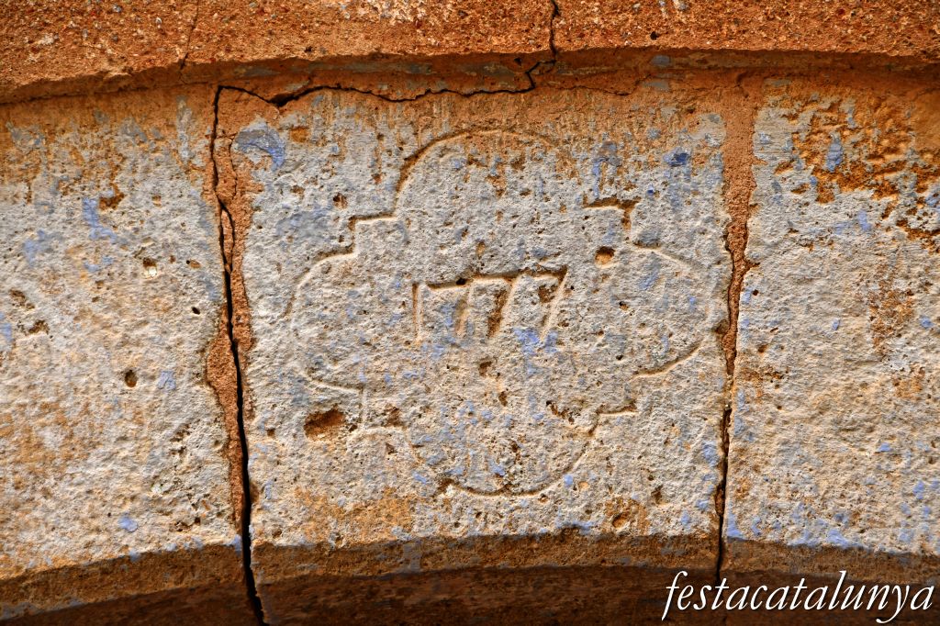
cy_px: 313
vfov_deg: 7.9
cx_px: 470
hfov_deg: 11.8
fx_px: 4542
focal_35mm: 174
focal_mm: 116
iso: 100
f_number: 8
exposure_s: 1/250
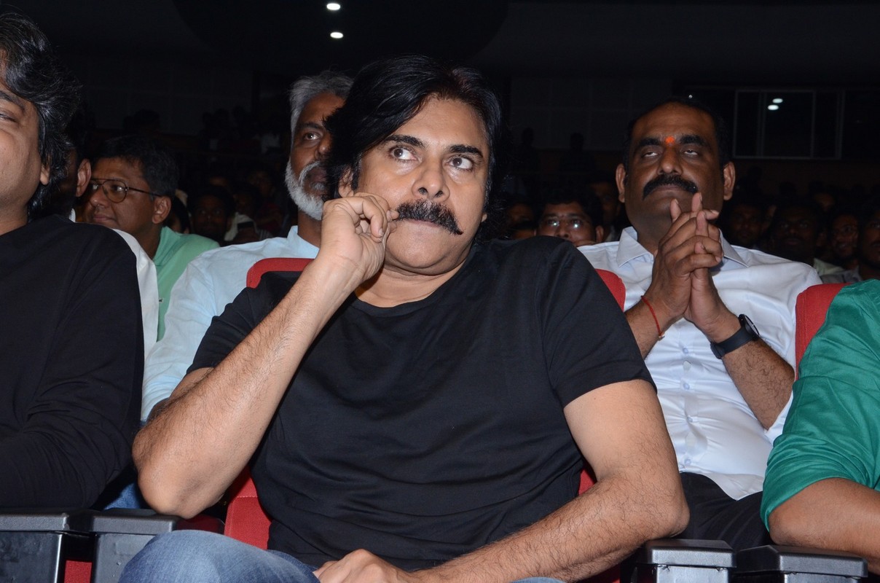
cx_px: 440
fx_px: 1903
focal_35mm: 78
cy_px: 292
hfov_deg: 26.0
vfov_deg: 17.4
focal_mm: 52
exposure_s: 1/125
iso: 1250
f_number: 13
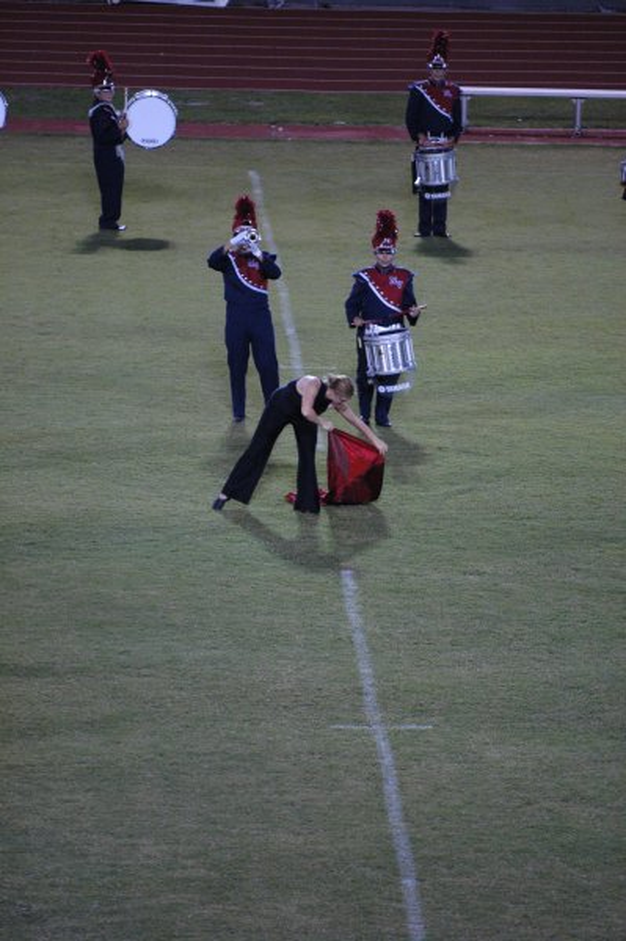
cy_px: 470
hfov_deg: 4.6
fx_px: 7838
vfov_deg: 6.9
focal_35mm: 300
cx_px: 313
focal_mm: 200
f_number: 2.8
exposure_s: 1/60
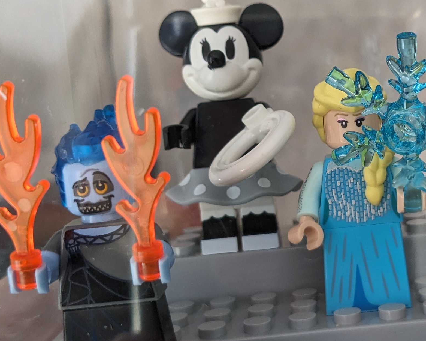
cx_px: 361
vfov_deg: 22.5
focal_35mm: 68
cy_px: 166
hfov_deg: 27.2
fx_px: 857
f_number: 1.73
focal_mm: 4.38
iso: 130
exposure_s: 1/99.9
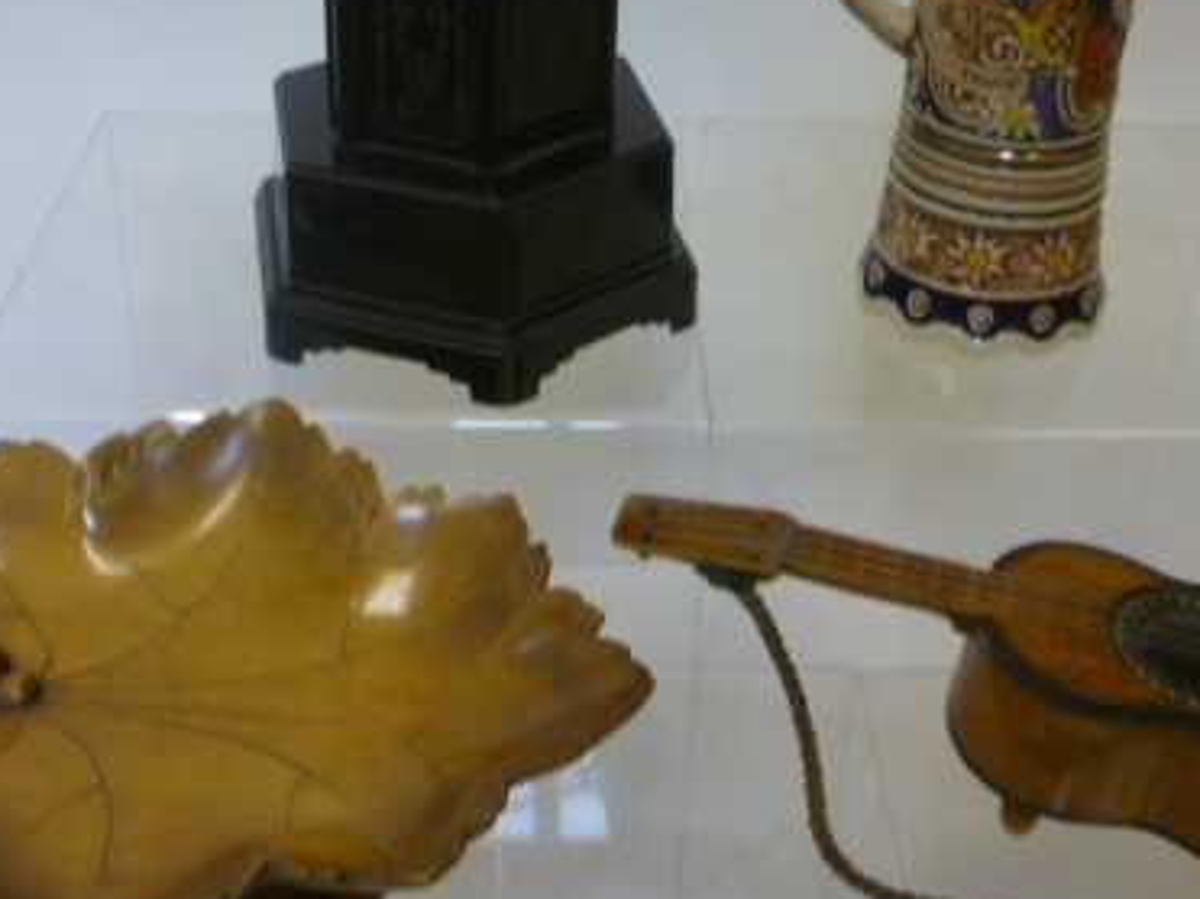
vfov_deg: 28.9
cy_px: 317
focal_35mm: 50
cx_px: 605
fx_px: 1733
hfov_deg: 38.2
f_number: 3.3
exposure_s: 1/30
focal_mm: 5.2
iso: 160
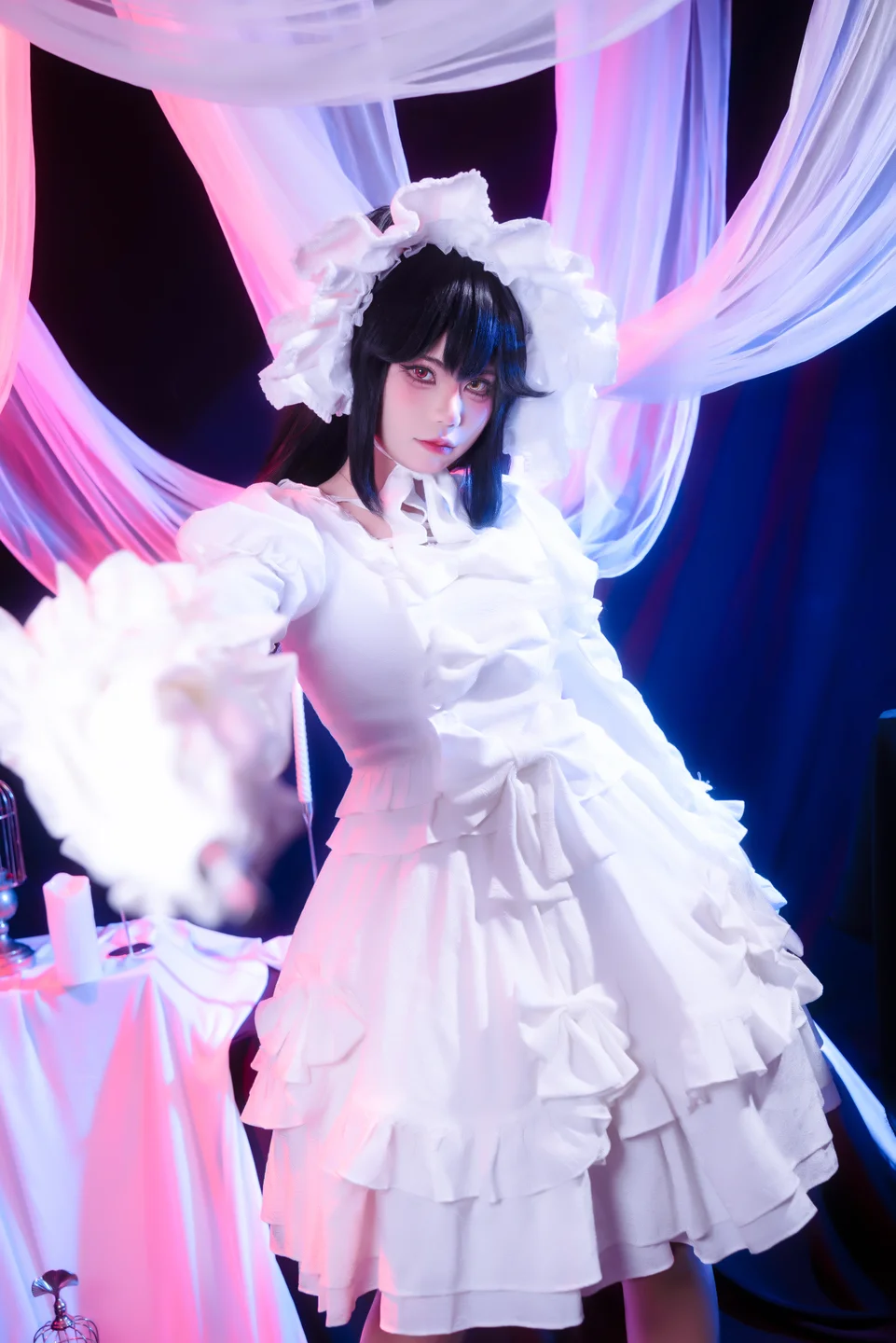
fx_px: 1418
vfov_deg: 50.7
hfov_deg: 35.1
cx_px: 448
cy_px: 672
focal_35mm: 38
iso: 100
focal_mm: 38
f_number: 4
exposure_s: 1/200
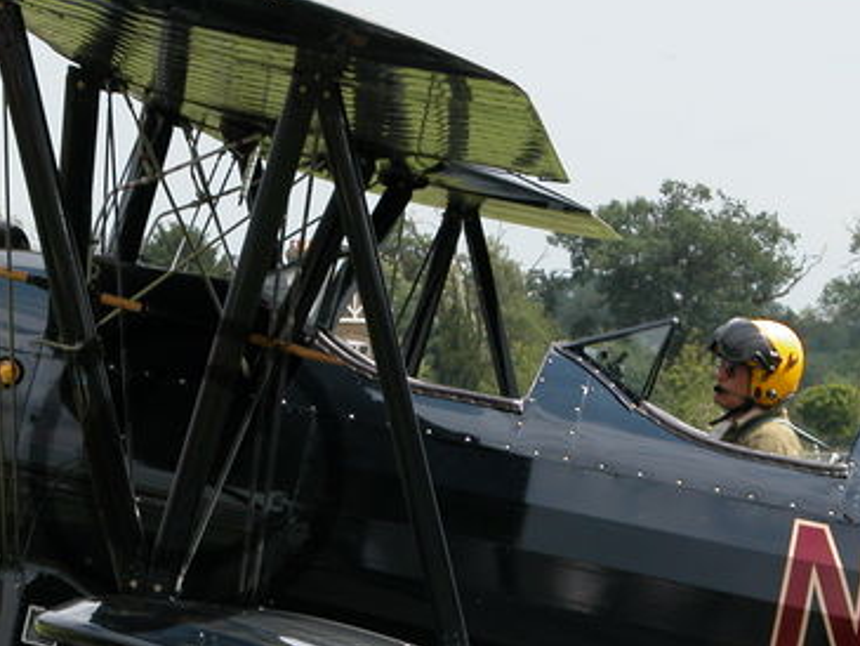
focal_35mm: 254
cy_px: 469
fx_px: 6312
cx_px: 186
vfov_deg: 5.9
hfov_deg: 7.8
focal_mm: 29.5
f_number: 5.3
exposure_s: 1/382
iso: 100
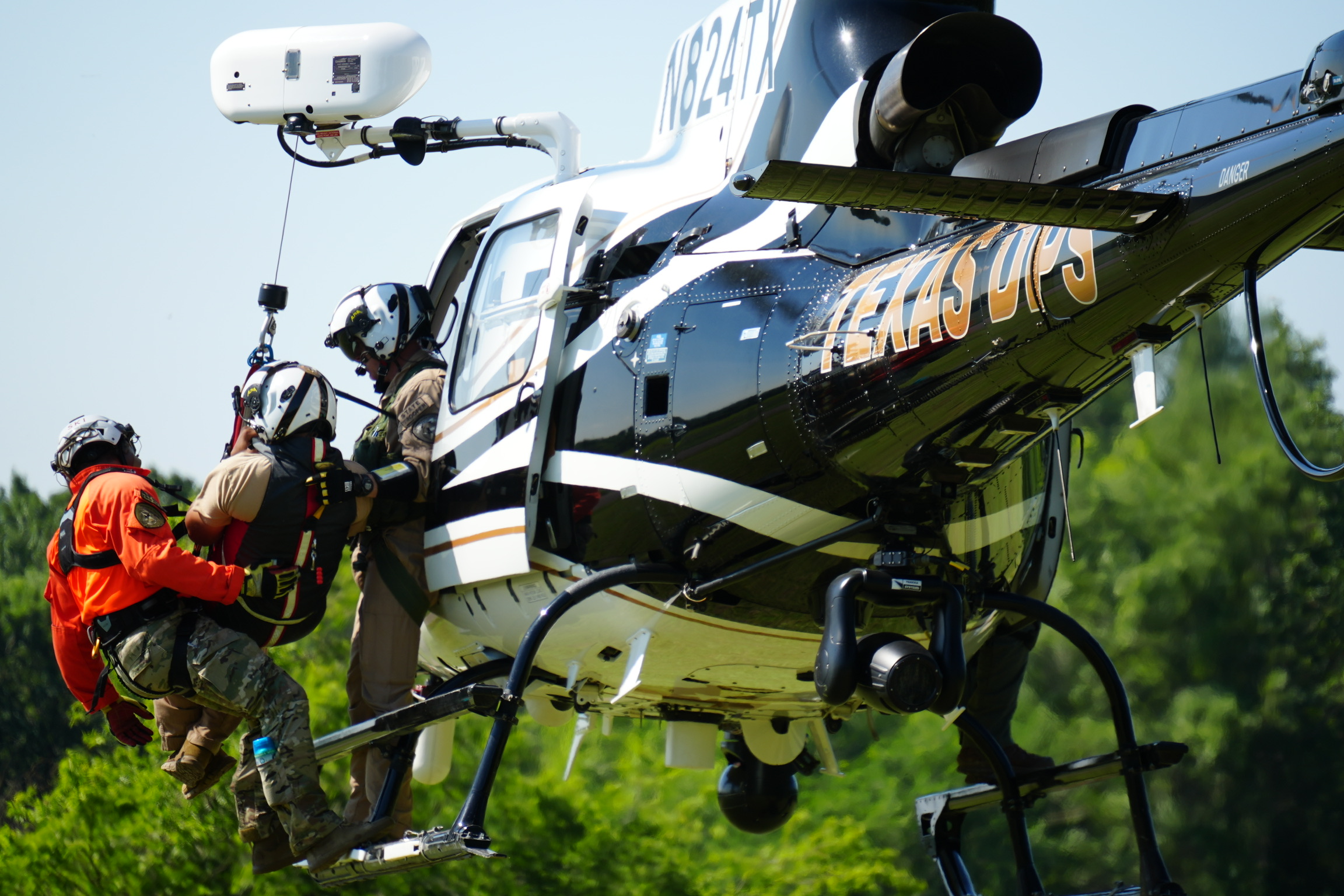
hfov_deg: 6.7
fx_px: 11460
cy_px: 448
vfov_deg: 4.5
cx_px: 672
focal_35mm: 307
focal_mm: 205
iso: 125
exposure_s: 1/320
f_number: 6.3
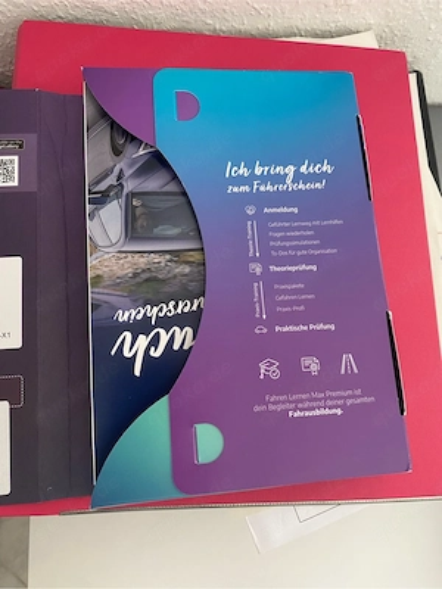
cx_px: 221
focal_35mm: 26
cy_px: 294
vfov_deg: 67.3
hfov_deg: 53.1
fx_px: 443
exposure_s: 1/60
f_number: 1.8
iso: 160
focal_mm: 4.25
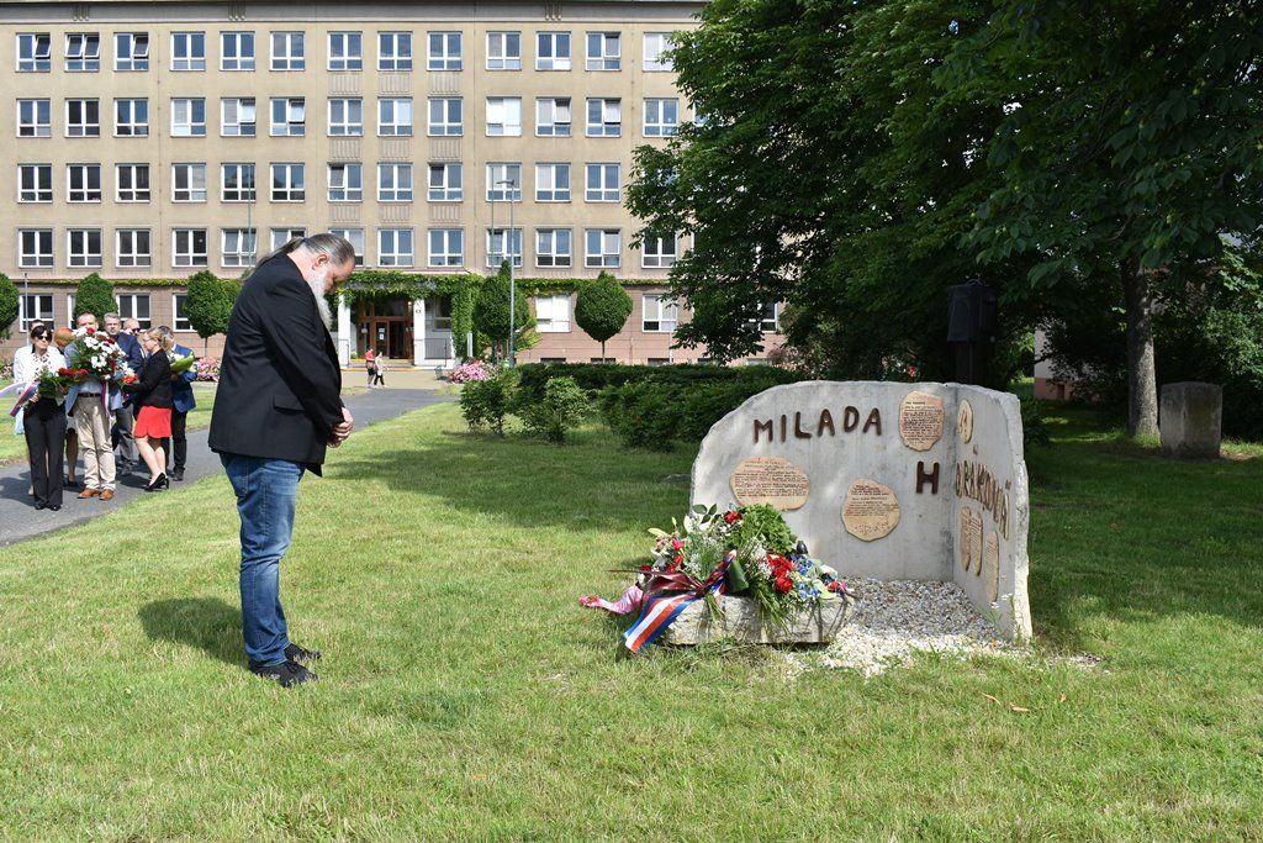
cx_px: 632
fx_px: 1263
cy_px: 422
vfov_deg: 36.9
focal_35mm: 36
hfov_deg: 53.1
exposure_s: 1/200
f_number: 8
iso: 100
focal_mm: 24
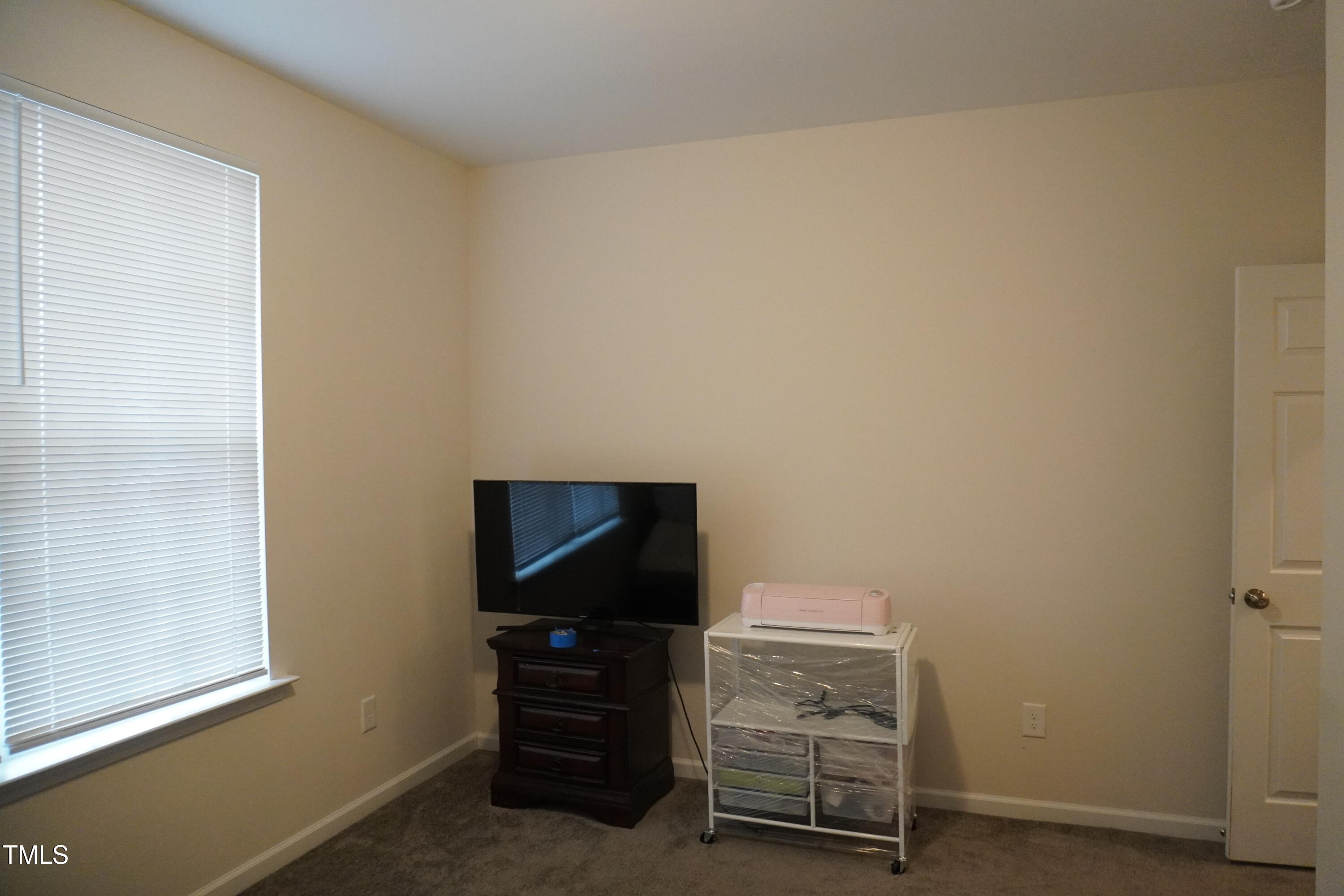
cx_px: 672
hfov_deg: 73.7
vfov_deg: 53.1
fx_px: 896
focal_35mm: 24
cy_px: 448
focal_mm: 16
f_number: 3.5
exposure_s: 1/160
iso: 2500
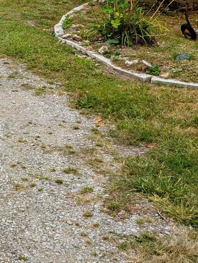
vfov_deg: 24.5
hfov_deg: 17.3
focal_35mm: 76
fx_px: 578
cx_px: -110
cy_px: 1
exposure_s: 1/656
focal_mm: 6.9
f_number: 1.68
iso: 20
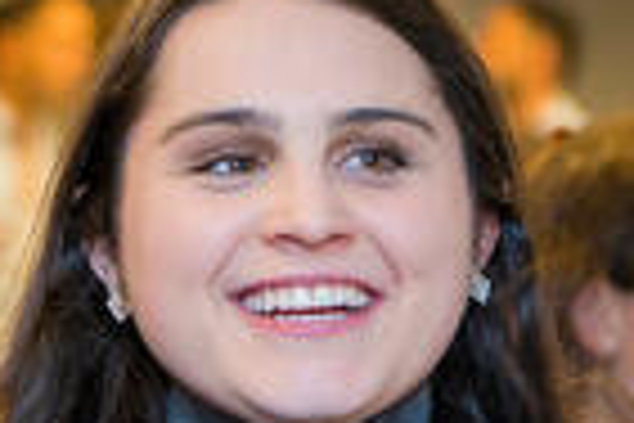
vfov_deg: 4.9
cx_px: 288
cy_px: 331
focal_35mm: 281
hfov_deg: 7.3
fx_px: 4948
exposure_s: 1/200
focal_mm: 70
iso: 1600
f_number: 3.5
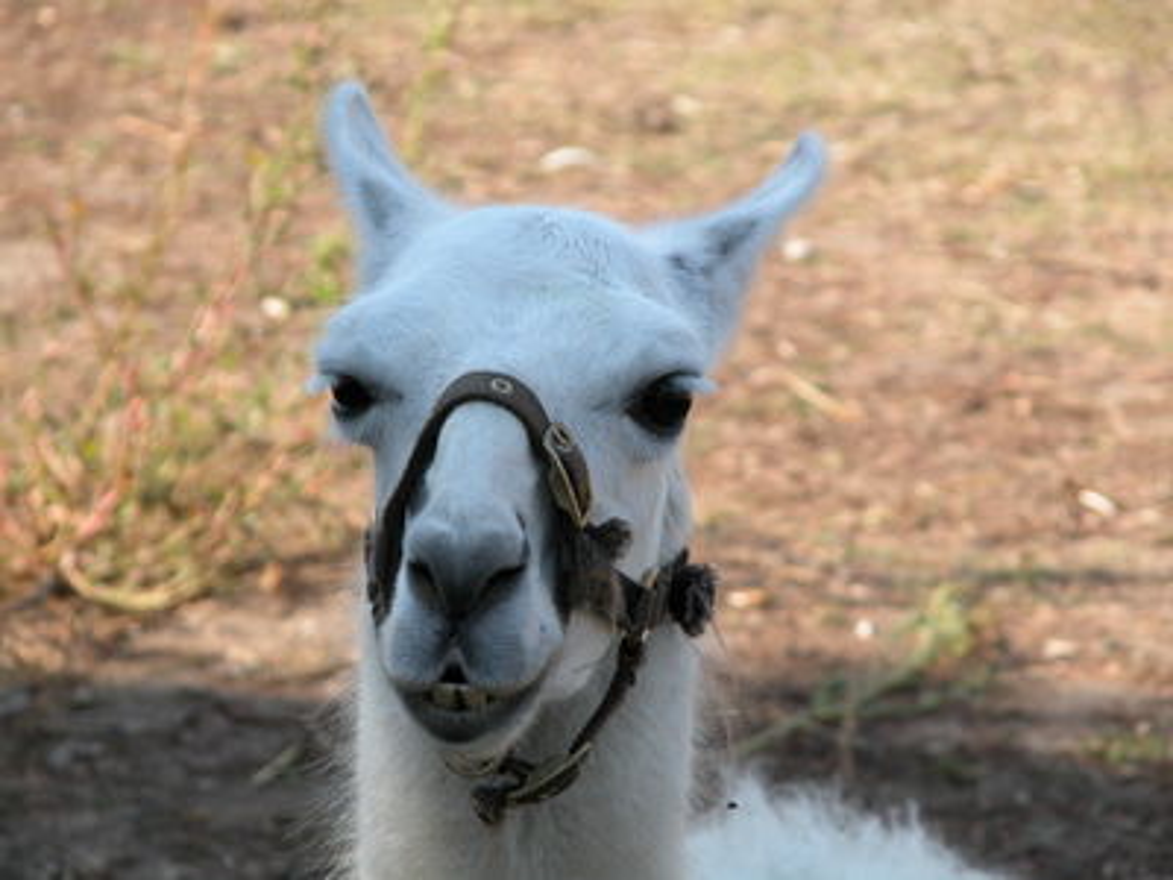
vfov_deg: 6.1
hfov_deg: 8.2
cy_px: 440
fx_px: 8200
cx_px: 586
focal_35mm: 242
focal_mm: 61.5
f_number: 4.6
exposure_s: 1/193
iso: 100
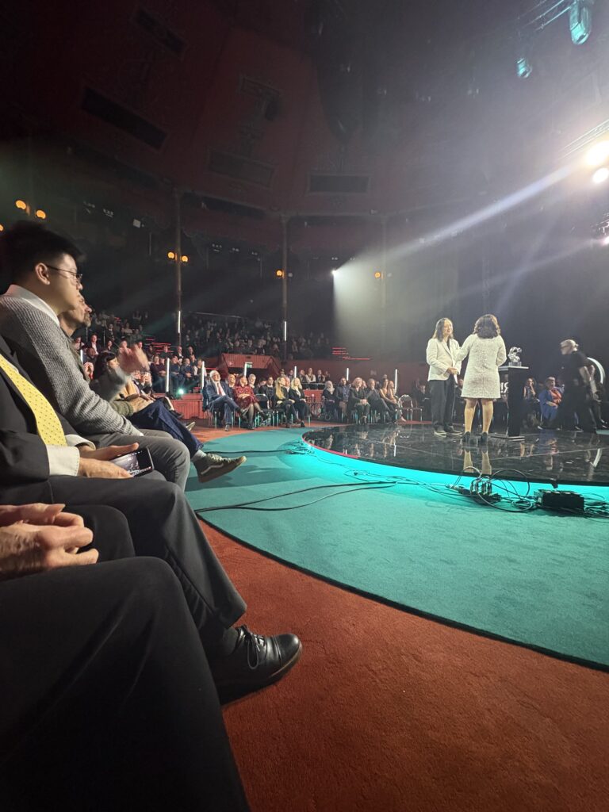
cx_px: 304
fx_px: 328
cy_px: 406
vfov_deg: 102.1
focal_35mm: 14
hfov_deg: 85.7
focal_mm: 2.22
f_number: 2.2
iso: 1000
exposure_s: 1/40
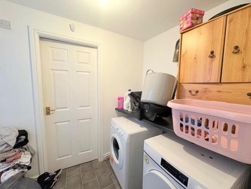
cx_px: 126
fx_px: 101
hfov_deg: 102.1
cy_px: 94
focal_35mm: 14
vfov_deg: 85.7
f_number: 2.2
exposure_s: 1/50
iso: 250
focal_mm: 2.22
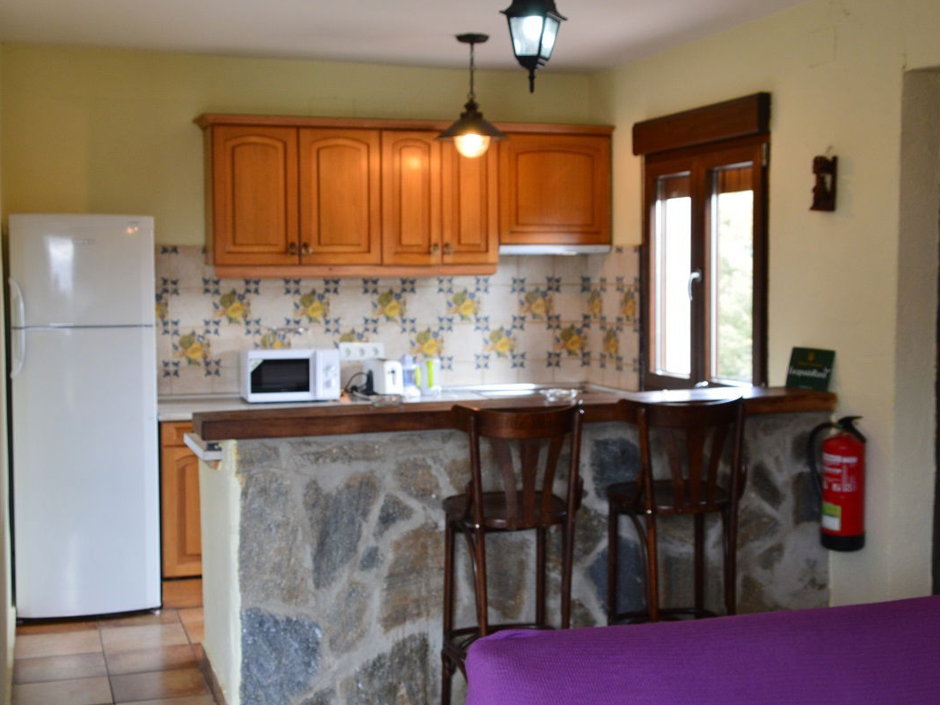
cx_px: 474
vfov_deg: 30.6
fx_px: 1291
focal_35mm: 48
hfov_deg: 40.0
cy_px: 351
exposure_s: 1/15
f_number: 6.3
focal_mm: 29
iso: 450
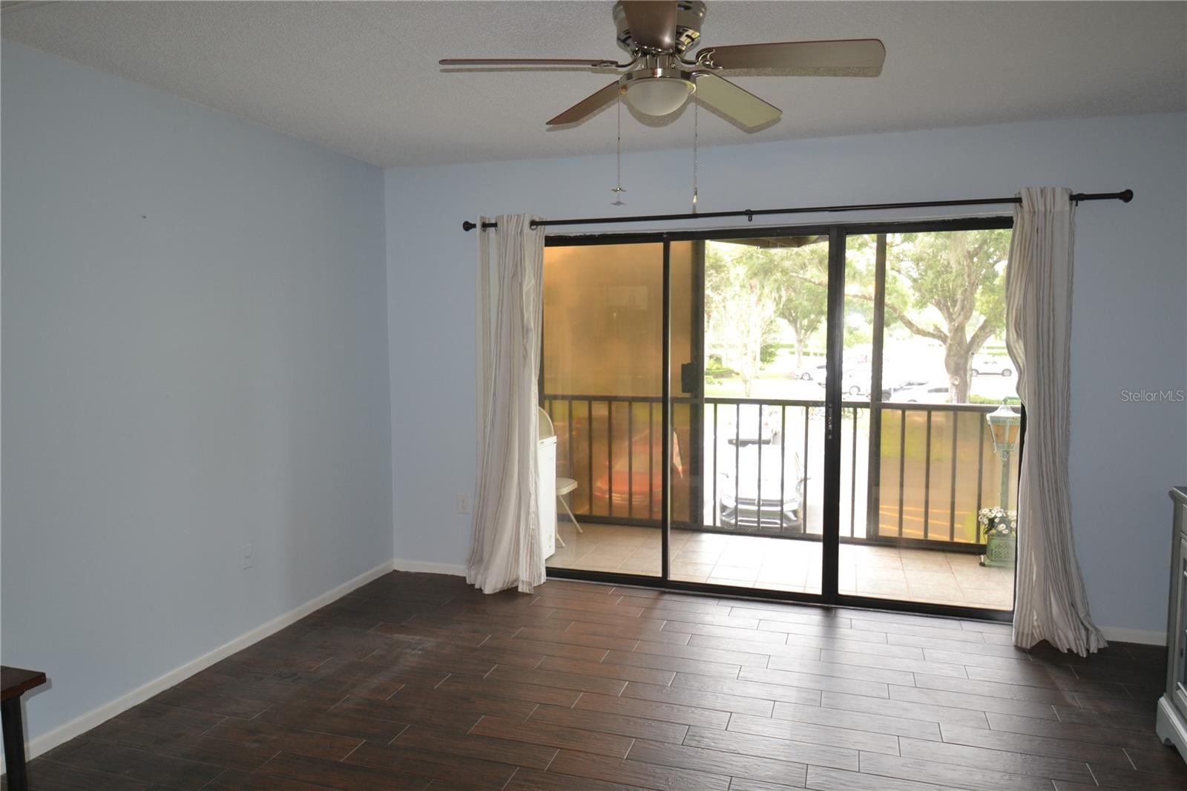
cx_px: 594
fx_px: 791
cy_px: 396
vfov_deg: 53.1
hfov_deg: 73.8
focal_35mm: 24
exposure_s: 1/60
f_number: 4
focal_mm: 16
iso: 400
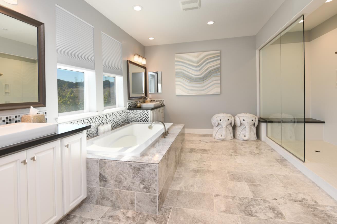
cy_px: 115
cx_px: 164
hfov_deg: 96.7
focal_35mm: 16
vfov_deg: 73.7
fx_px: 150
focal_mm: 14
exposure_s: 1/250
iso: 320
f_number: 14
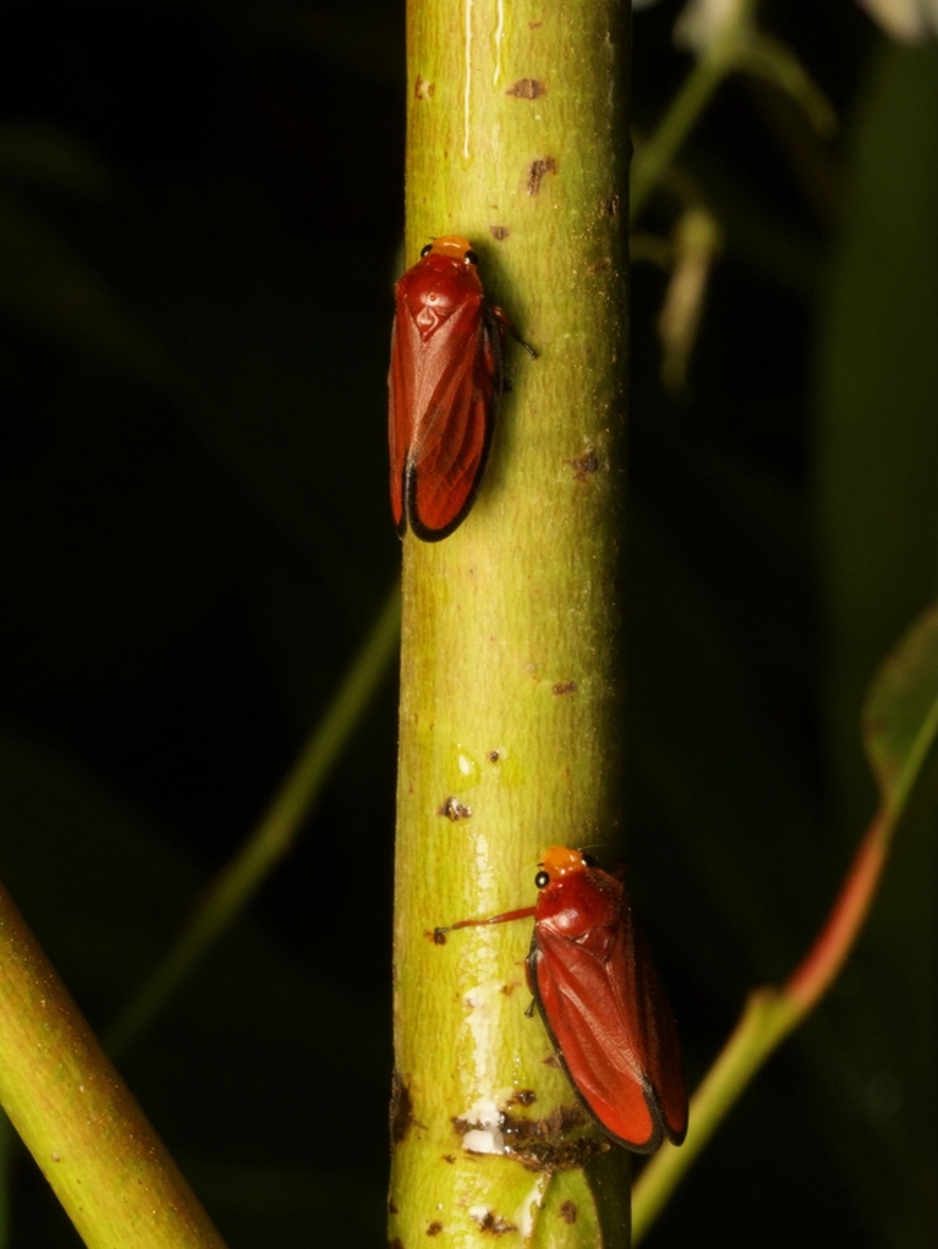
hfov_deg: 12.4
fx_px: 4333
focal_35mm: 120
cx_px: 469
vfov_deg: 16.4
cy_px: 624
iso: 800
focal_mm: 60
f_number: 18
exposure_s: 1/60
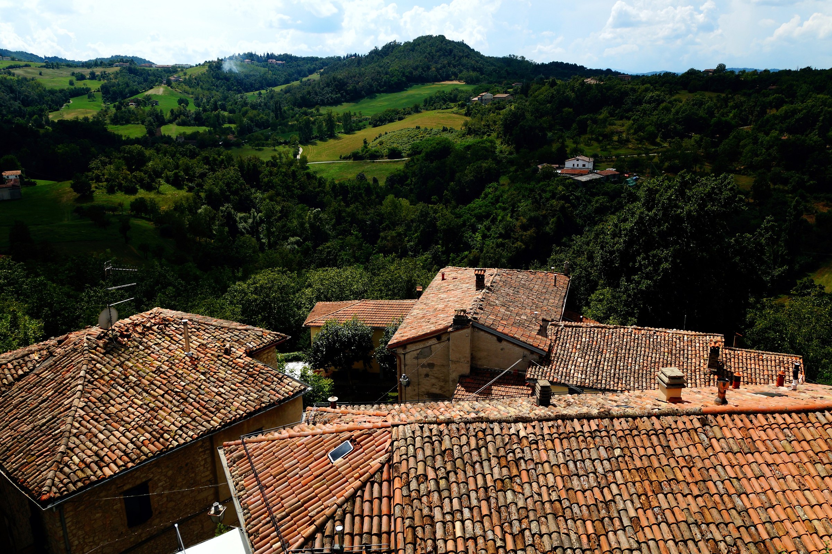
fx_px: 624
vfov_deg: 47.9
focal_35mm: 27
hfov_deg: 67.4
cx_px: 416
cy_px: 277
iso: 100
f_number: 7.1
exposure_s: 1/200
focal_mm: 18
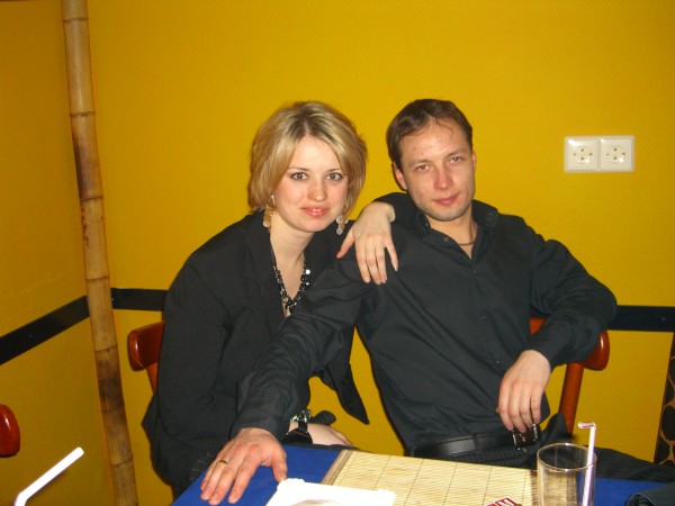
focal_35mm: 38
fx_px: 741
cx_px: 338
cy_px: 253
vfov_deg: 37.7
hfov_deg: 49.0
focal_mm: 7.9
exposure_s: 1/60
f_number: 2.8
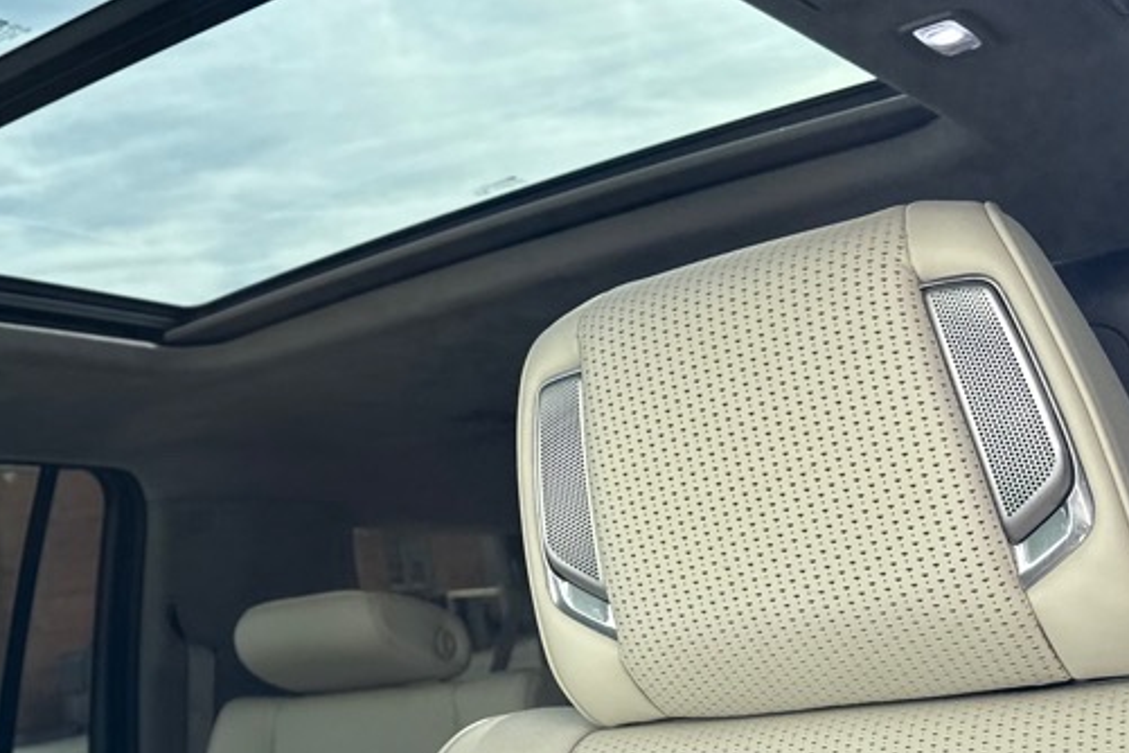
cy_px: 320
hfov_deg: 36.8
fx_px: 1599
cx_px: 144
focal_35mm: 51
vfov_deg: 26.5
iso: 80
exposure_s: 1/979
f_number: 1.78
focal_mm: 6.76
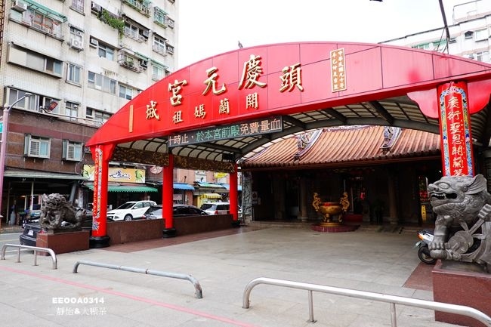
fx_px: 327
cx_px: 246
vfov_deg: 53.1
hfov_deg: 73.8
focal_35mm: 24
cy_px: 164
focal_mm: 9
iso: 125
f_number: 2.8
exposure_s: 1/80
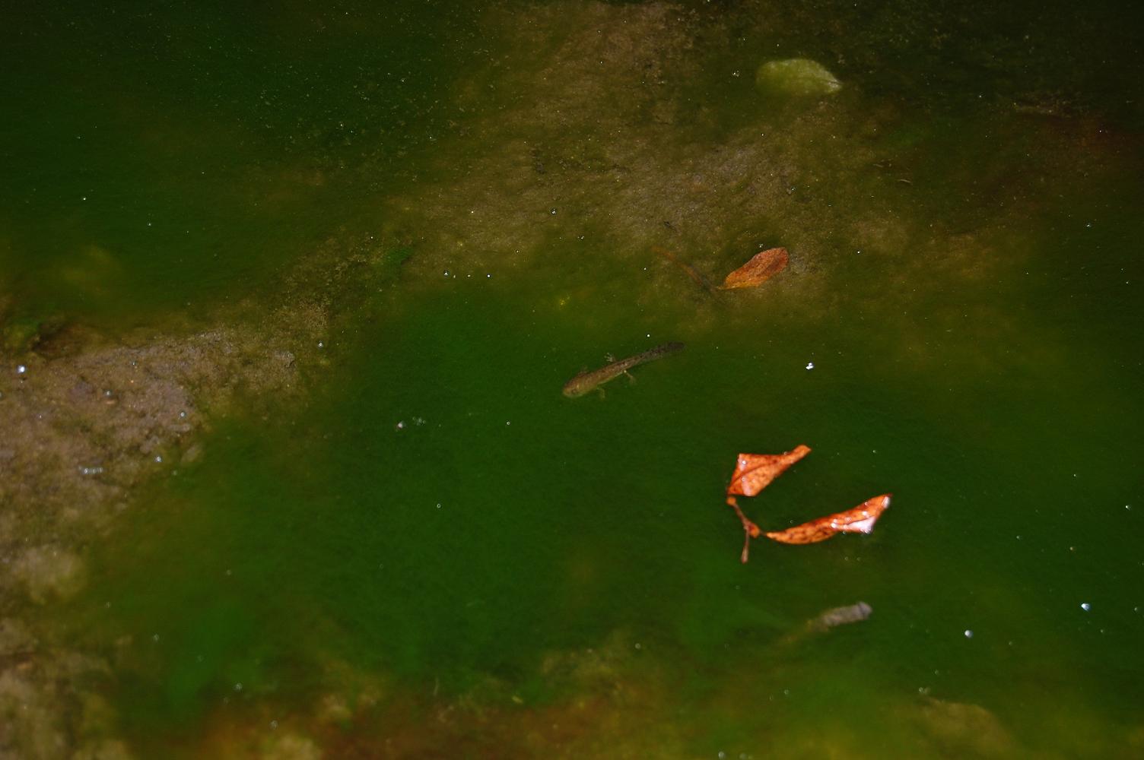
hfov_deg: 24.6
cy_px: 380
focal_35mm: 82
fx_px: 2619
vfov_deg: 16.5
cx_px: 572
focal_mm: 55
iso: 200
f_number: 5.6
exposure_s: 1/125
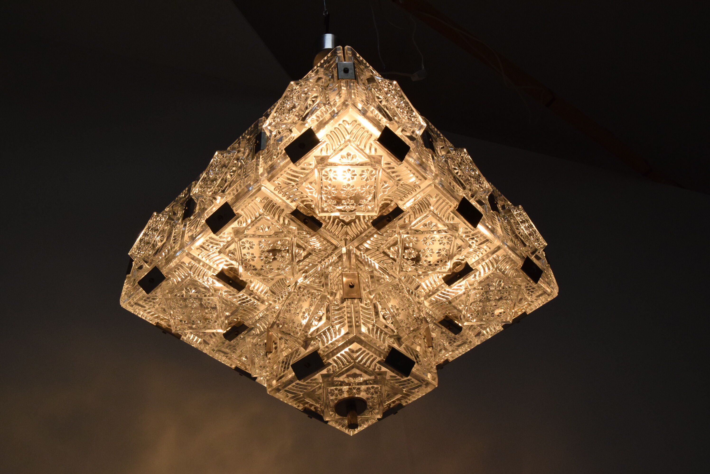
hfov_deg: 57.2
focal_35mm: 33
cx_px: 355
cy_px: 237
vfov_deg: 40.0
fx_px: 651
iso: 1600
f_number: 11
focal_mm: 22
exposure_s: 1/500
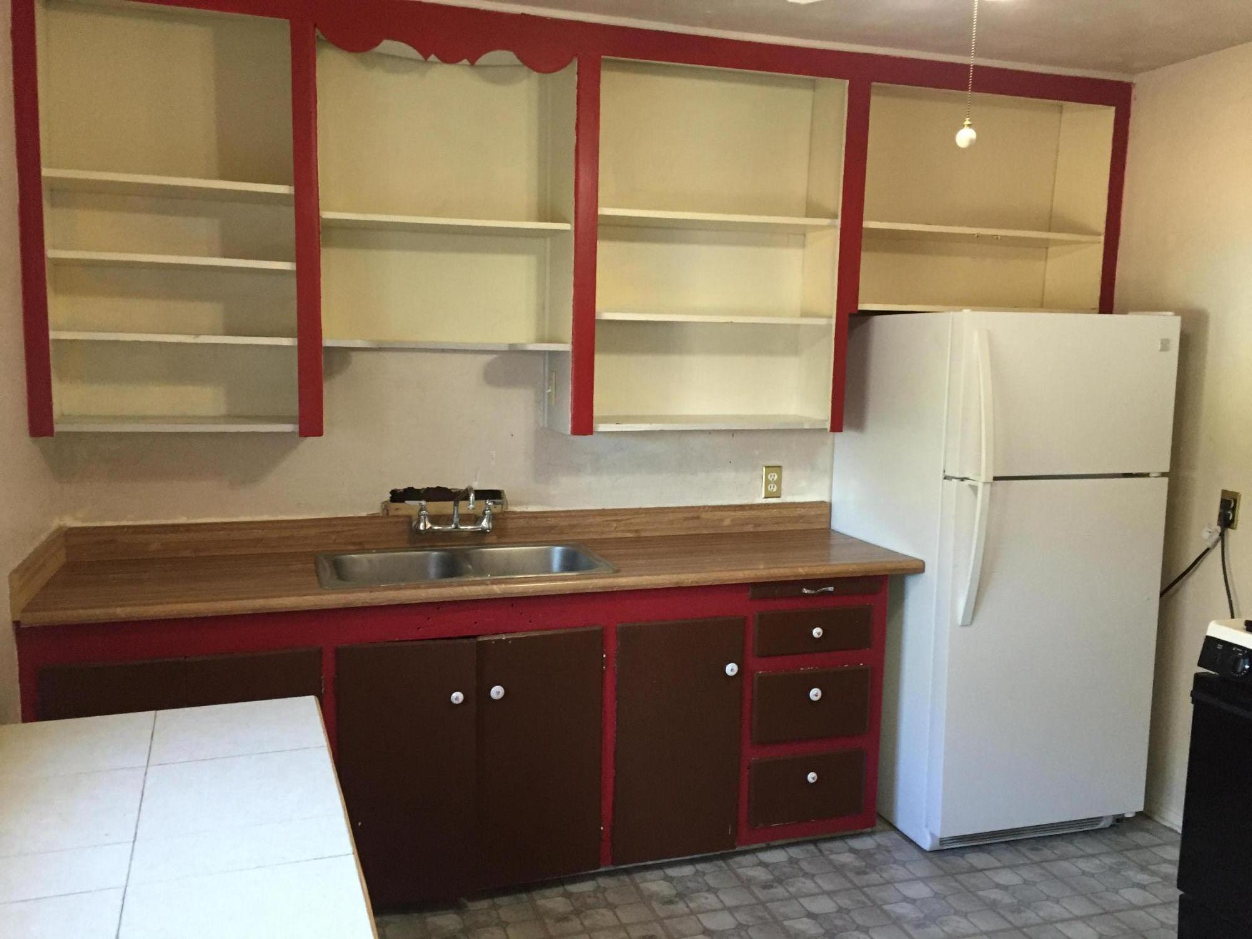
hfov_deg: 61.7
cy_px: 470
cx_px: 626
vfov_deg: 48.2
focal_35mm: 29
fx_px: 1049
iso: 160
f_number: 2.2
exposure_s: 1/30
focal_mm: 4.15
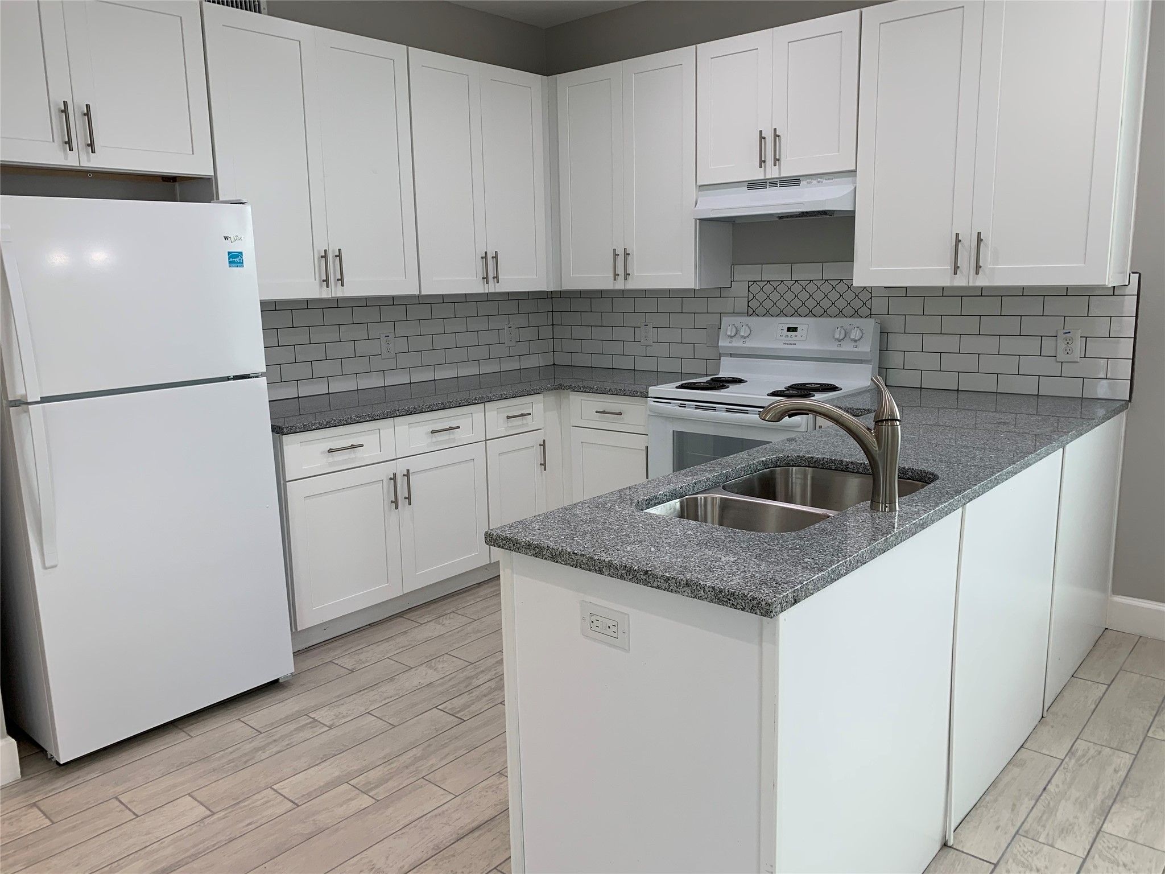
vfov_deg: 53.1
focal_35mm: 26
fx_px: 875
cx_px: 582
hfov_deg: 67.3
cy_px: 437
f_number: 1.8
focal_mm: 4.25
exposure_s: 1/120
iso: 64
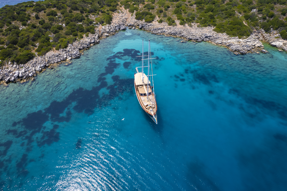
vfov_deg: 57.2
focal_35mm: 22
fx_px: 175
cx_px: 144
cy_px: 96
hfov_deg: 78.6
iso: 100
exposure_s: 1/2500
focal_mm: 8.38
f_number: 2.8
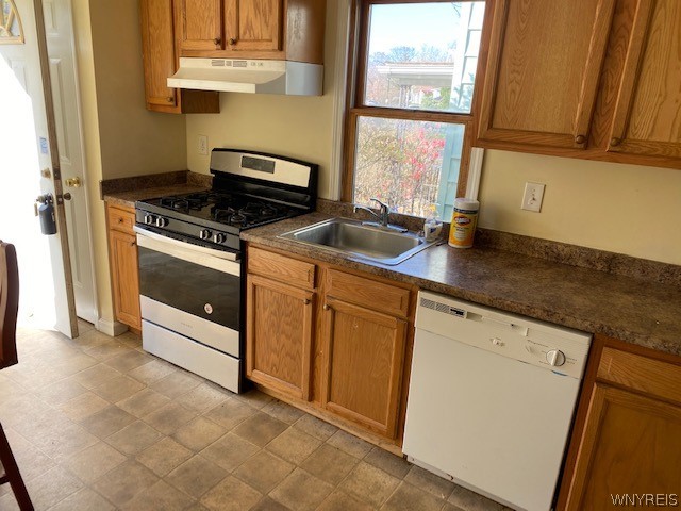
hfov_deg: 67.3
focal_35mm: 26
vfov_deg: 53.1
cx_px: 340
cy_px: 256
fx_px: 511
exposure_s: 1/141
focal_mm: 4.25
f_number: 1.8
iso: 32
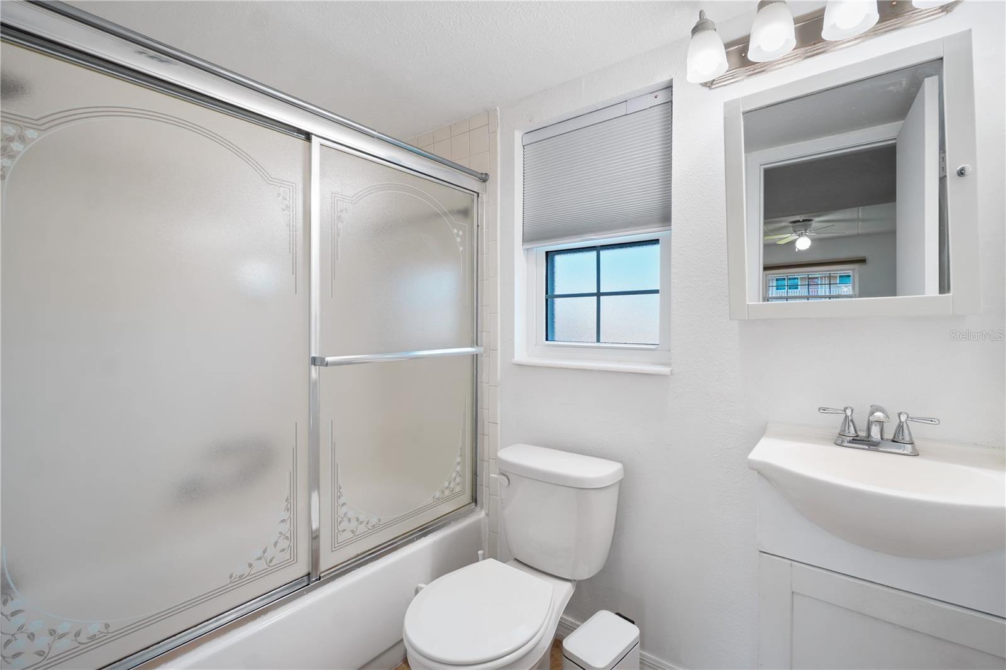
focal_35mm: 15
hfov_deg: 100.4
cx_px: 503
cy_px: 335
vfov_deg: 77.3
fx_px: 419
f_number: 8
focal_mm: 10
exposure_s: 1/4
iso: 100
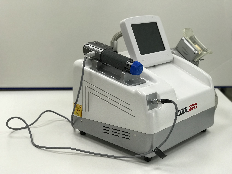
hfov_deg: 33.8
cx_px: 116
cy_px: 87
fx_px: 382
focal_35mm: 57
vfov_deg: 25.7
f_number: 2.8
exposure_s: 1/50
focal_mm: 6.6
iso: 50
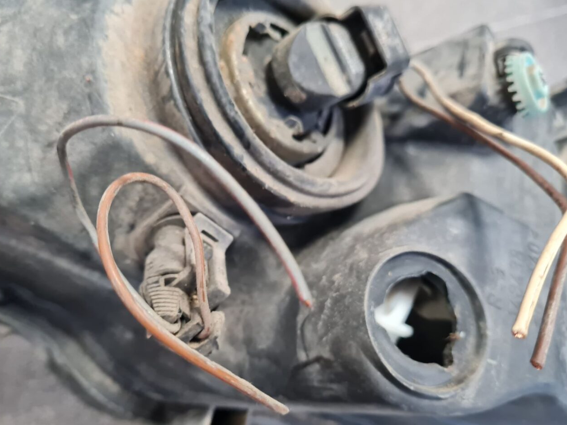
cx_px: 260
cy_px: 236
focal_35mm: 29
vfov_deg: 48.1
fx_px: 475
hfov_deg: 61.6
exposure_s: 1/33
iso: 500
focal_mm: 5.4
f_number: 1.8
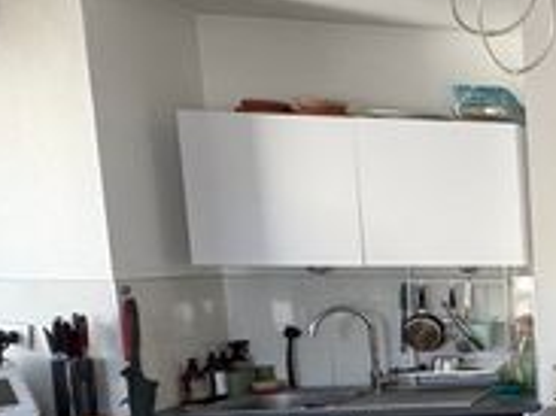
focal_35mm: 46
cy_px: 340
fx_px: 738
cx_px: 896
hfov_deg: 25.8
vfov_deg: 30.6
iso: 80
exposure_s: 1/99
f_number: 2.2
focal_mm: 2.22
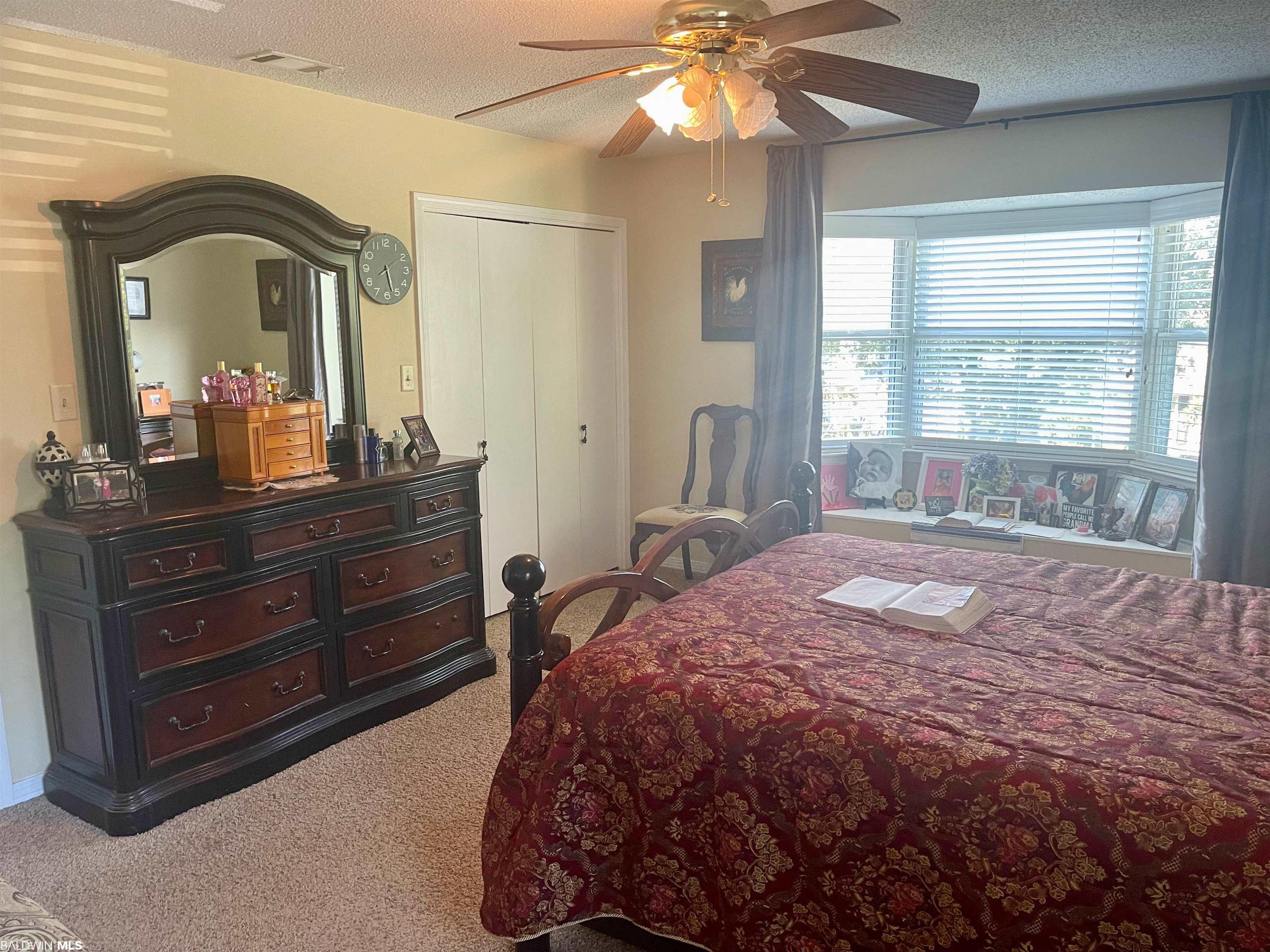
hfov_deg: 67.3
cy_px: 476
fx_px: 954
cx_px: 635
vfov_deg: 53.1
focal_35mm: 26
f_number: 1.6
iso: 250
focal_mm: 5.1
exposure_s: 1/60
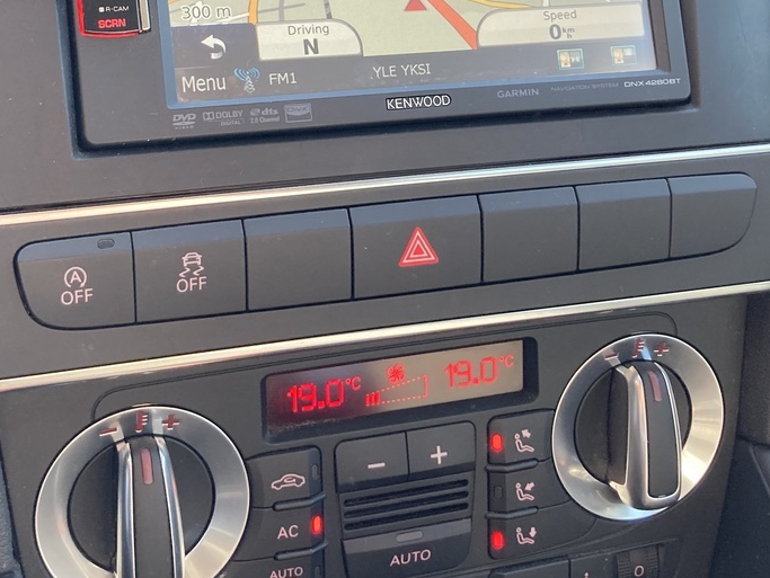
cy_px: 108
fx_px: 1313
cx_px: 328
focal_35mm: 59
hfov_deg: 32.6
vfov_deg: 24.4
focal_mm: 3.99
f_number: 1.8
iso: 80
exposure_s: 1/116
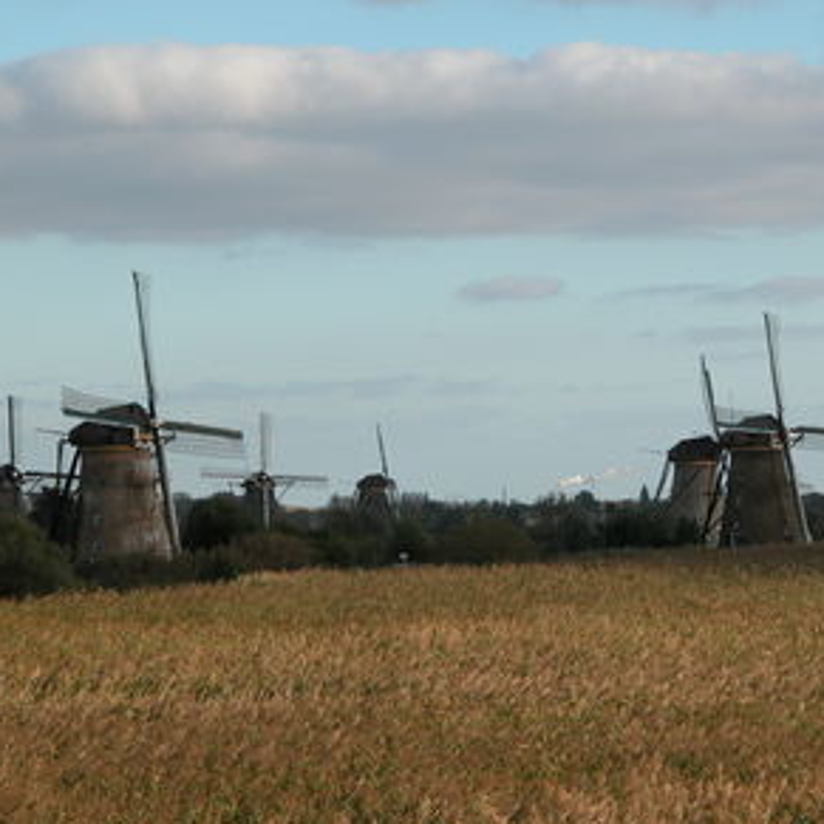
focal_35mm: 193
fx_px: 5198
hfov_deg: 9.1
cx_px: 399
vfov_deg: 9.1
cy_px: 422
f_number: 5.6
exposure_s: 1/321
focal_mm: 41.1
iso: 100
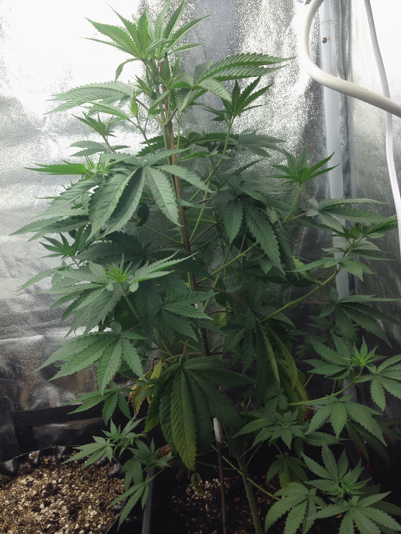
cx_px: 200
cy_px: 267
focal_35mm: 33
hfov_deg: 42.9
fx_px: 510
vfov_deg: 55.4
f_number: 2.4
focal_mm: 4.12
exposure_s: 1/254
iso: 50
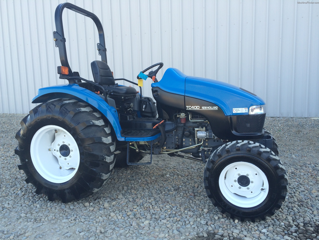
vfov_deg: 46.8
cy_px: 120
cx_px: 160
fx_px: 276
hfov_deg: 60.0
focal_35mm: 30
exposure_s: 1/270
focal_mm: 4.12
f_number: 2.2
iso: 32
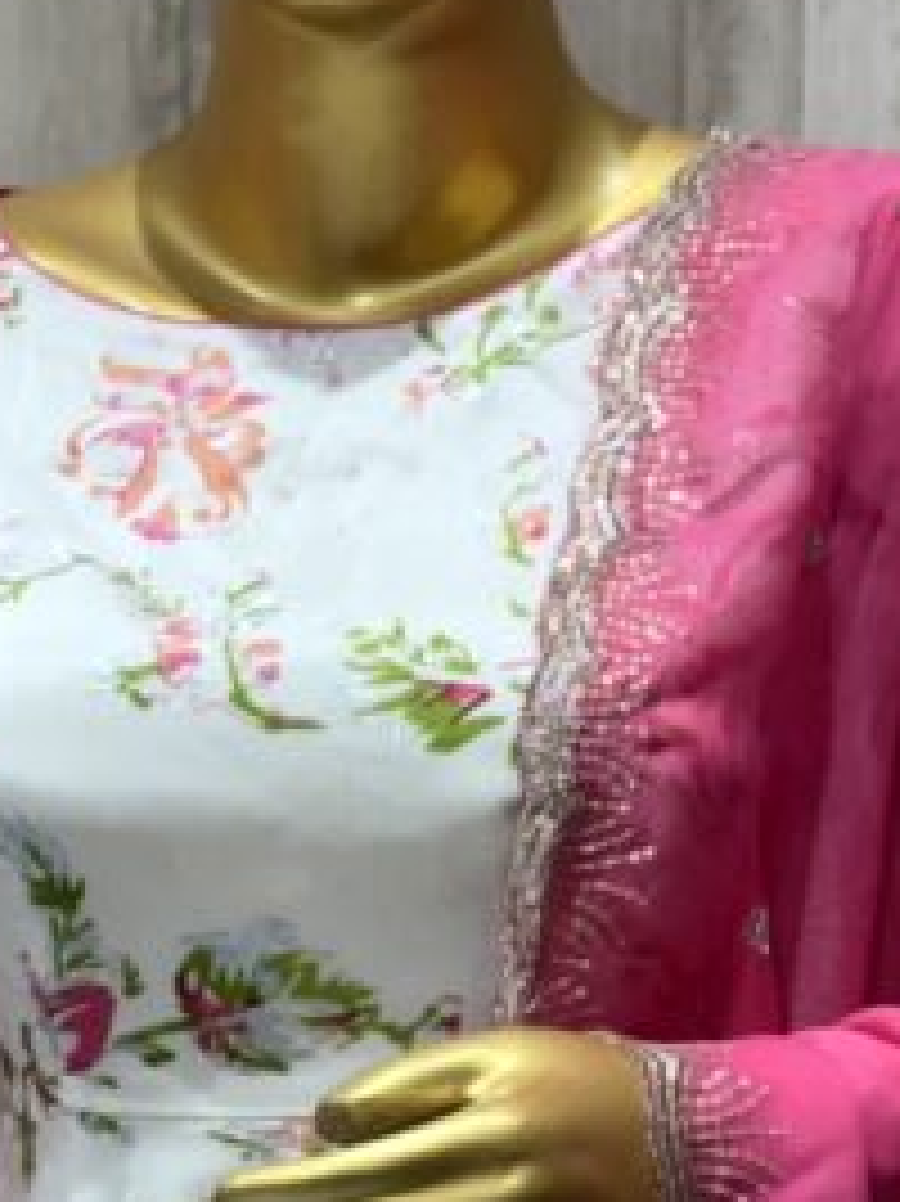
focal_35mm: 156
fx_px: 5412
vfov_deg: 12.6
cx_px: 284
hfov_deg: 9.5
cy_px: 1085
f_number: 1.6
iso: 50
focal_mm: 5.96
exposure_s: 1/100
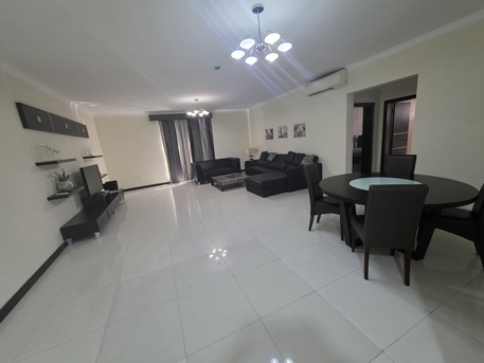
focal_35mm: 13
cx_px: 242
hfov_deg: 106.2
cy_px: 182
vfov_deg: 89.9
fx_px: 182
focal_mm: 2.2
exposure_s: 1/50
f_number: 1.9
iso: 640
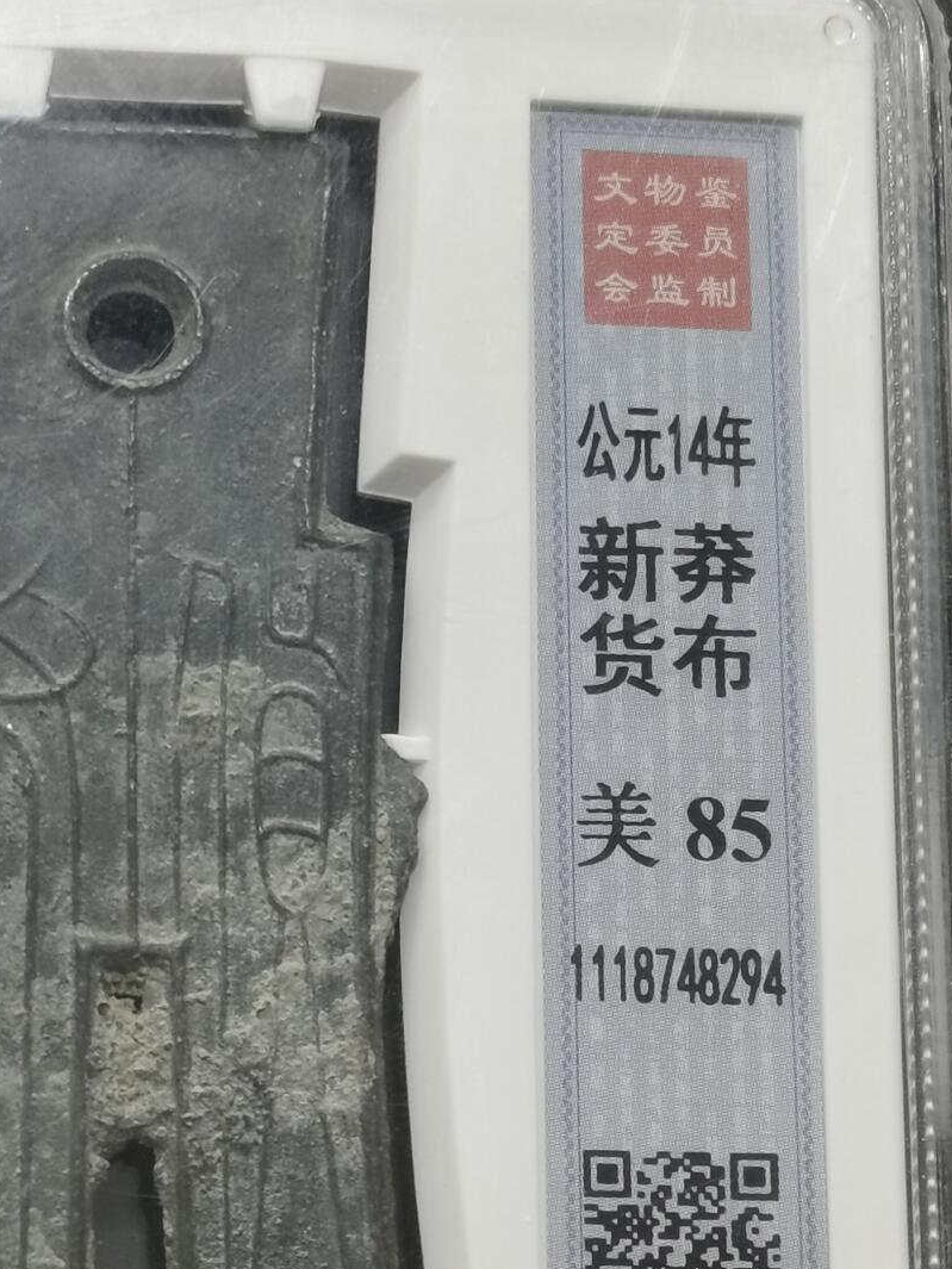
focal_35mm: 120
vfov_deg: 16.4
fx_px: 4399
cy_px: 642
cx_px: 313
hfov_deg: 12.3
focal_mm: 5.58
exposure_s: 1/100
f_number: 1.8
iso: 80
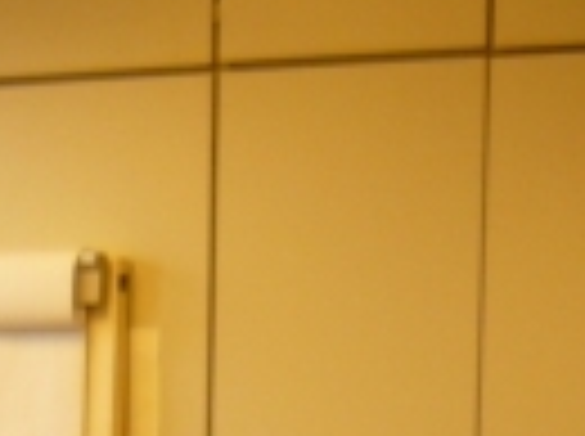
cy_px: 946
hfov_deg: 11.1
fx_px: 3003
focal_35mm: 178
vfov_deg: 7.9
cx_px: 72
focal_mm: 5.5
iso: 160
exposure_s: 1/30
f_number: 2.8
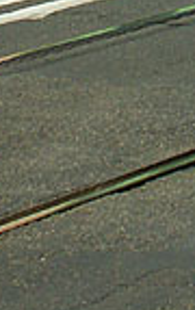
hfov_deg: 3.0
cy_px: -397
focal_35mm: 437
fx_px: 3697
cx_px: 332
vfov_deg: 4.7
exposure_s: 1/500
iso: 200
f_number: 7.1
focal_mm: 40
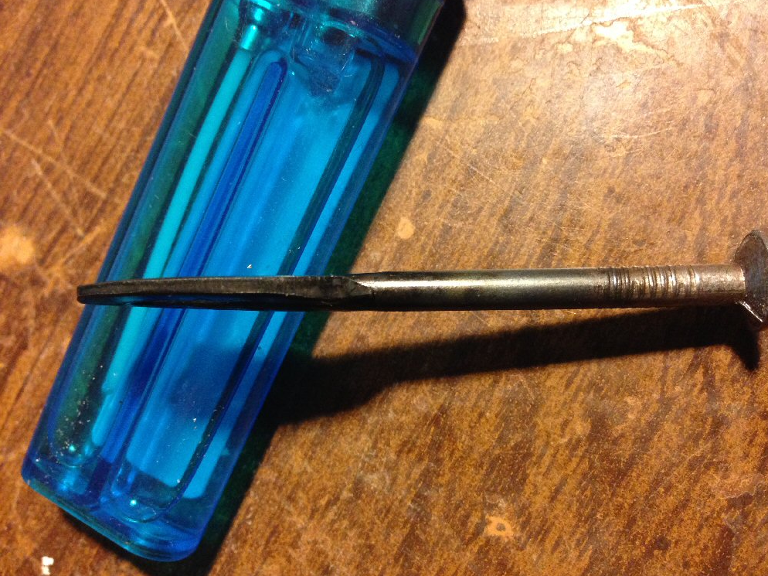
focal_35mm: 34
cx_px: 394
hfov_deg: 54.0
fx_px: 754
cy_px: 281
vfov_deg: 41.8
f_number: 2.4
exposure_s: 1/20
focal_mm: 4.12
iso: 320
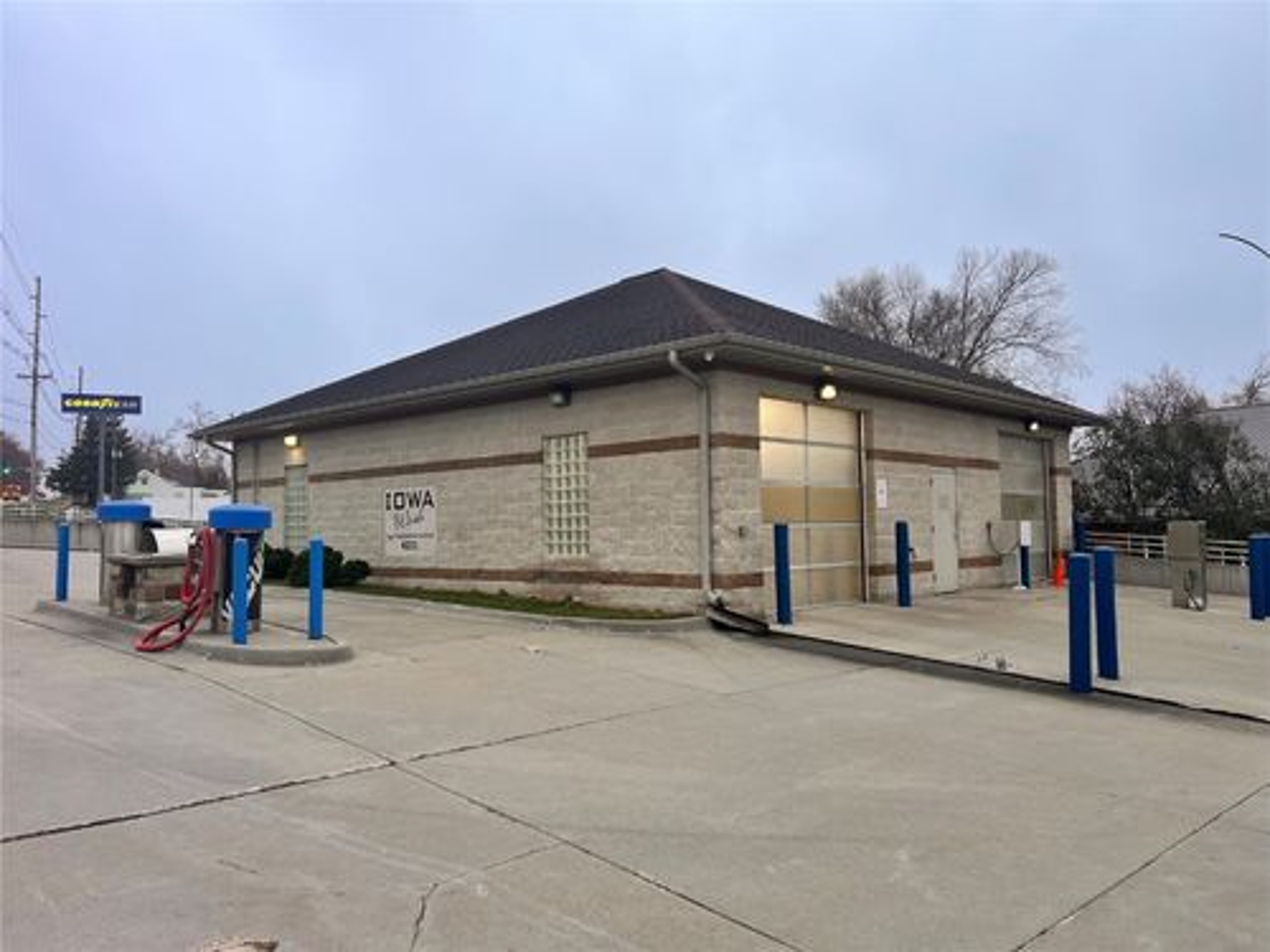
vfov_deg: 53.1
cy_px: 476
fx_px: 954
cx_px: 635
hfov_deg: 67.3
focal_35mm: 26
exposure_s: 1/97
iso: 64
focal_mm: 5.7
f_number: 1.5
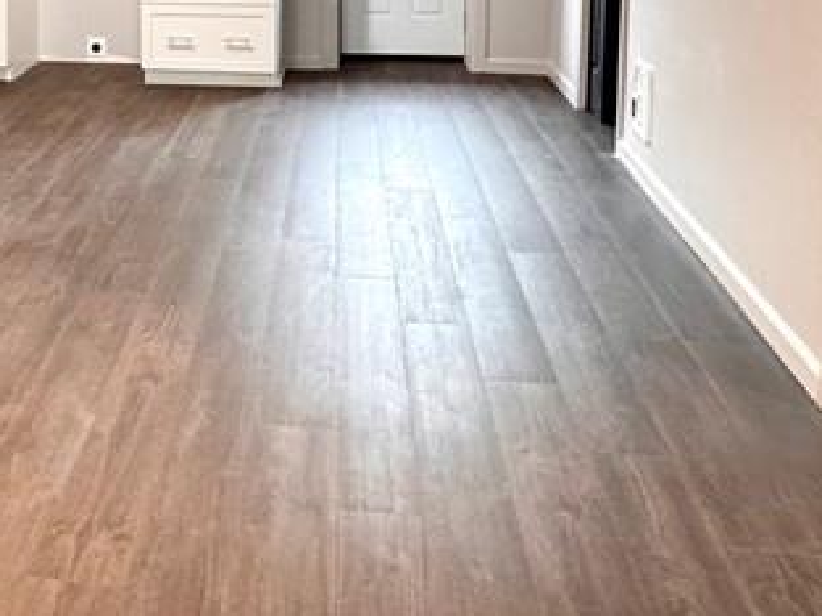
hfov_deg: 39.5
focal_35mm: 46
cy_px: -53
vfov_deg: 28.7
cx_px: 158
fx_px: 1092
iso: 320
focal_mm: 2.22
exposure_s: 1/60
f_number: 2.2
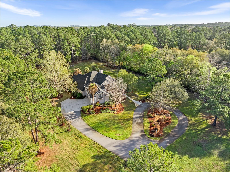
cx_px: 115
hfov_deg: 71.6
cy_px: 86
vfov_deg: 56.7
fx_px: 159
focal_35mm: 24
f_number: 2.8
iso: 100
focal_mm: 12.29
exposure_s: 1/50
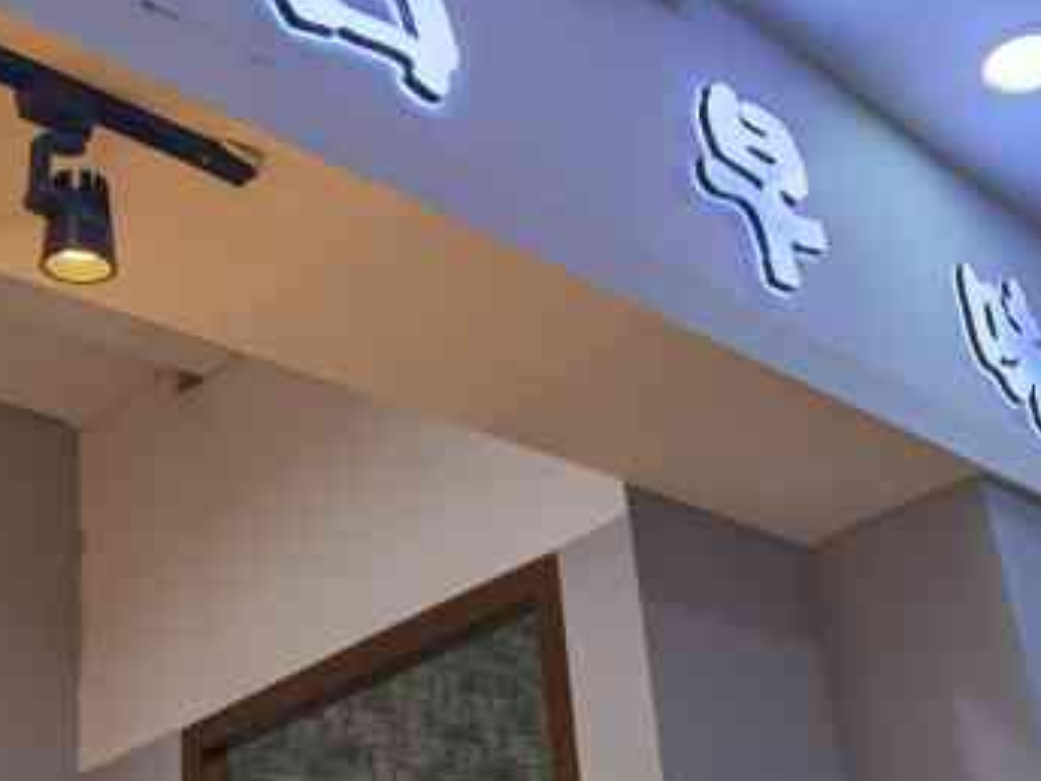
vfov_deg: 26.5
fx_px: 1654
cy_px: 477
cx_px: 850
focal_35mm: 55
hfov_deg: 33.8
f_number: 1.9
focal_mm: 6.71
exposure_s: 1/244
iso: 50
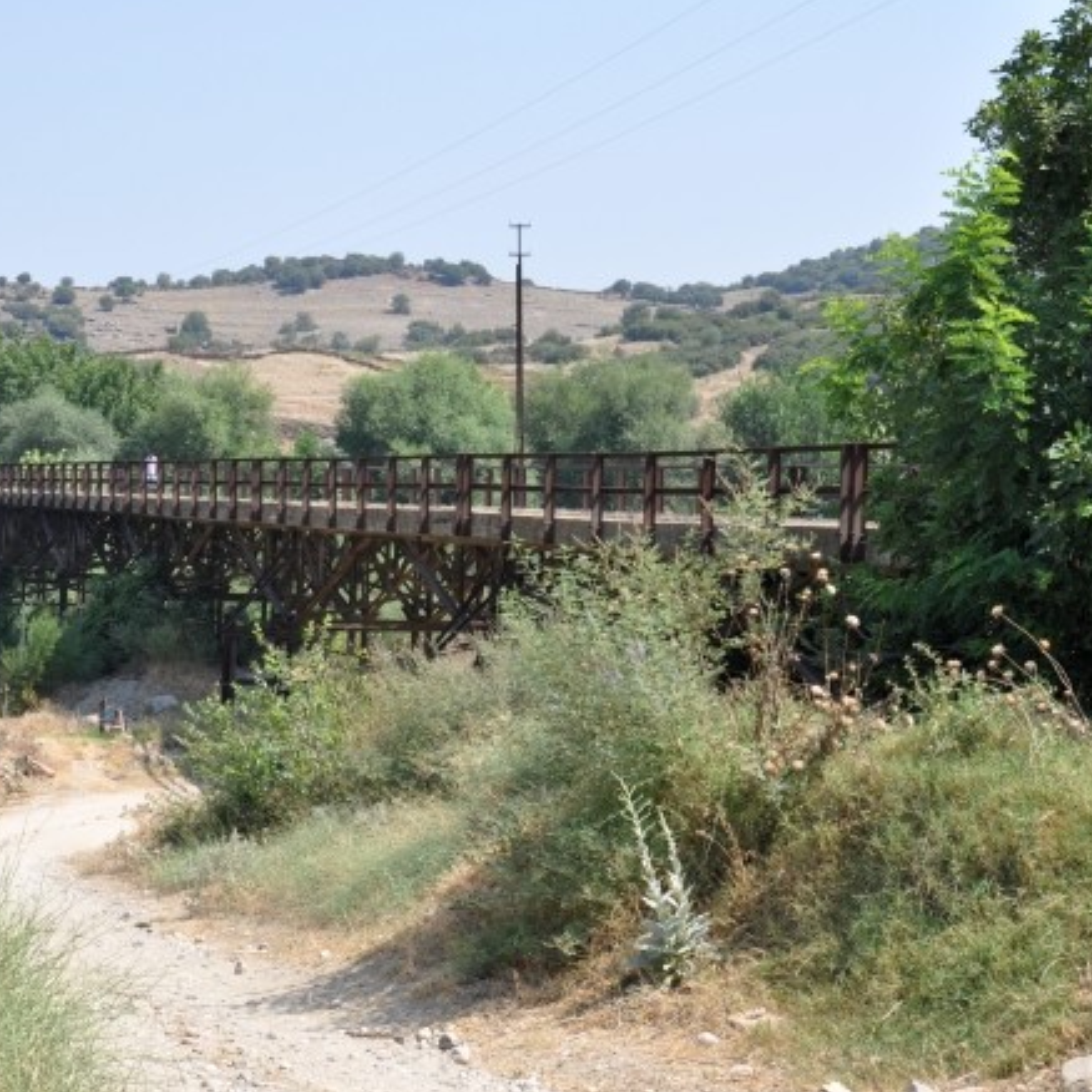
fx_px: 2641
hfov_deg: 23.3
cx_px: 399
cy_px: 547
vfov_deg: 23.4
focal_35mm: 74
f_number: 13
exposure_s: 1/160
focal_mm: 38
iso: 200
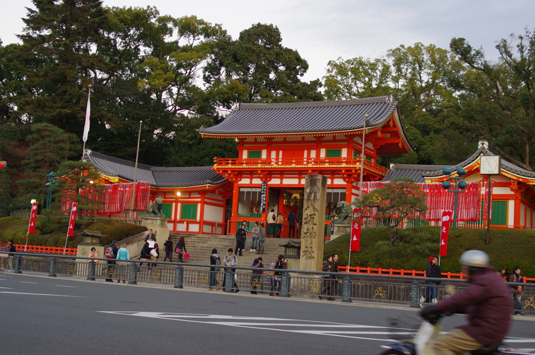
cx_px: 268
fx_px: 683
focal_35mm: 46
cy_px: 178
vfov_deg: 29.2
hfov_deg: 42.8
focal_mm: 31
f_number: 2.8
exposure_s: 1/100
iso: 400
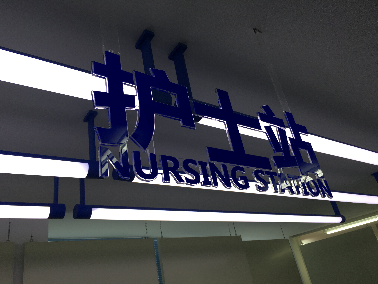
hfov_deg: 61.7
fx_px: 317
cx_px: 189
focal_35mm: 29
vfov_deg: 48.2
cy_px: 142
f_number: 2.2
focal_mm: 4.15
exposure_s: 1/100
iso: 32
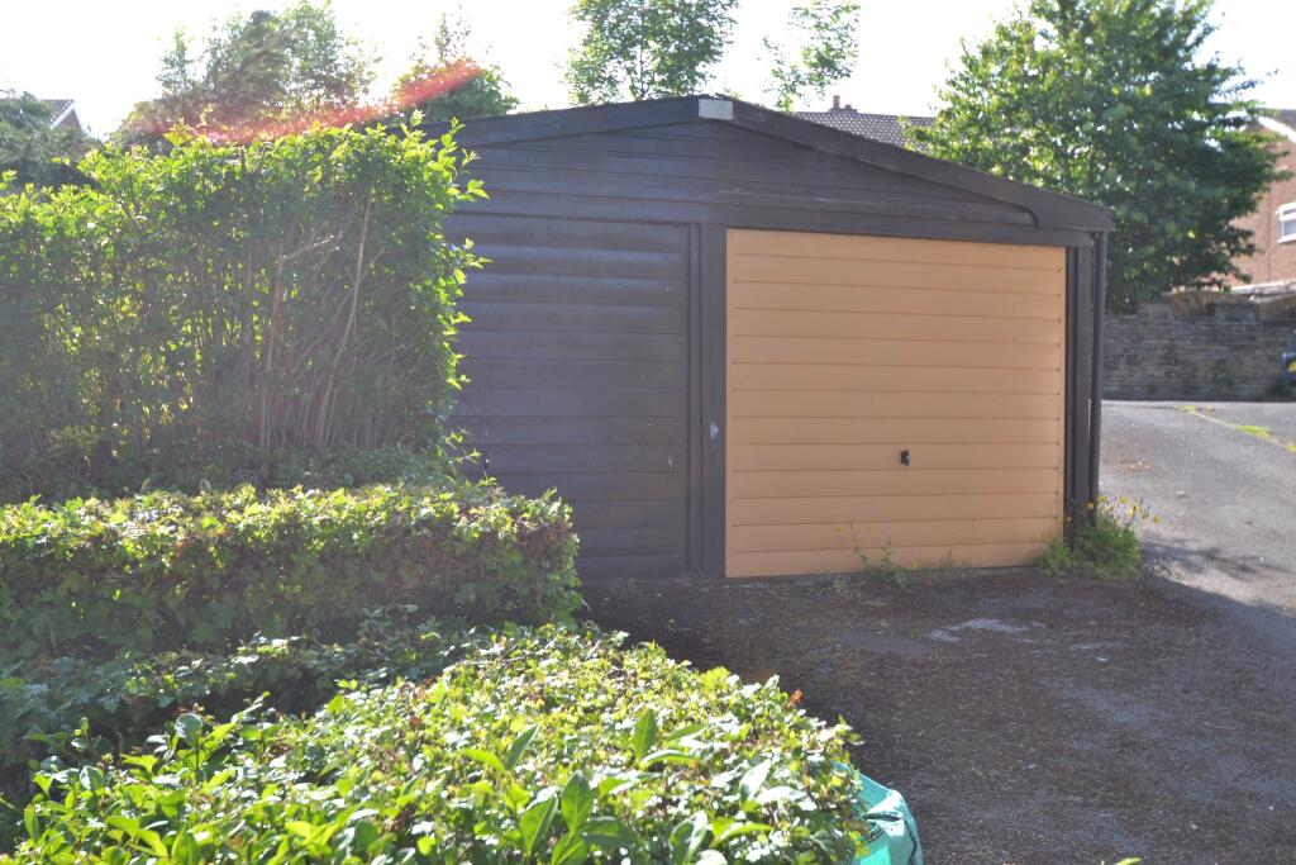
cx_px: 648
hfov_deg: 53.1
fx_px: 1296
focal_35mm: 36
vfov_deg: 36.9
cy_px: 432
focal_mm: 24
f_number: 5.6
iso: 140
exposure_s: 1/125
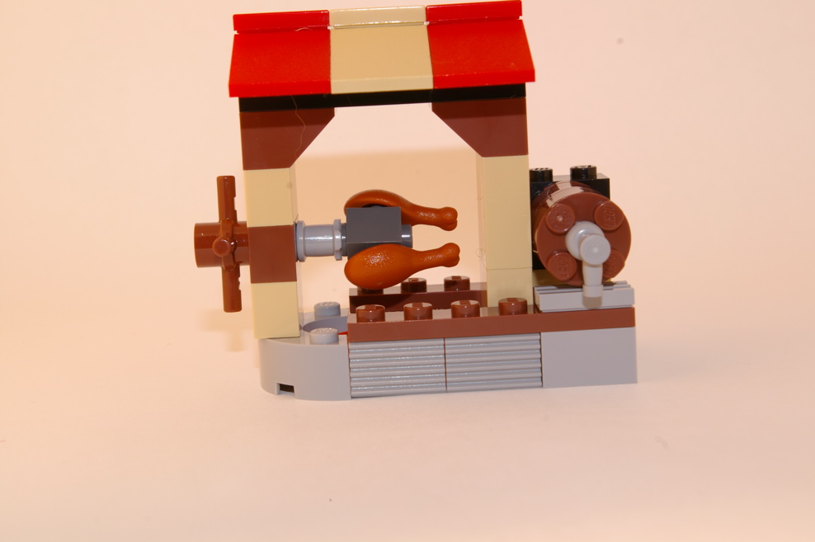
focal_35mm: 64
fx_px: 1459
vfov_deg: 21.0
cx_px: 408
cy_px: 271
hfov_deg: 31.2
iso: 200
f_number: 13
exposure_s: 1/60
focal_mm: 43
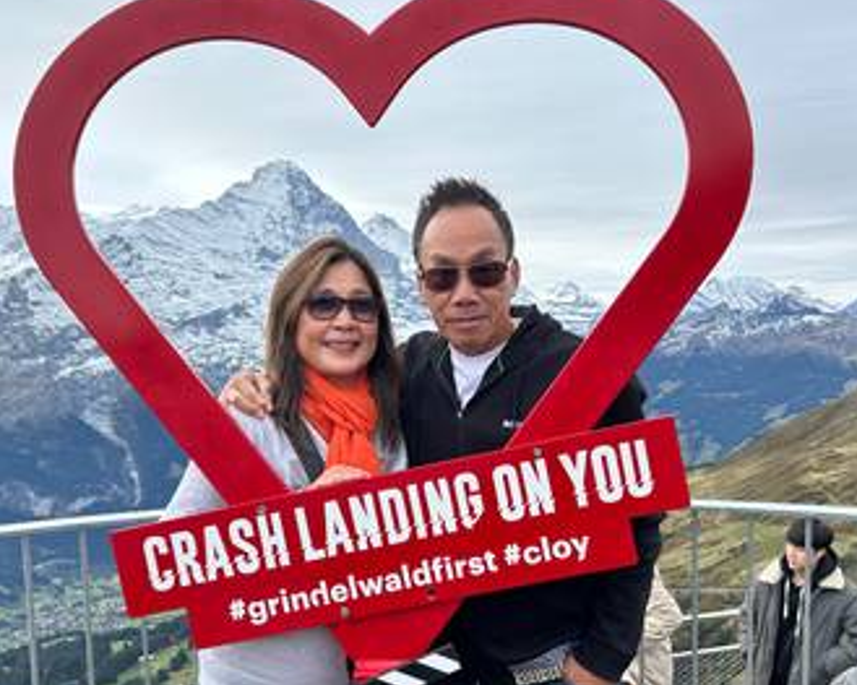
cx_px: 409
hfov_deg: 49.1
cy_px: 430
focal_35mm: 37
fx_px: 938
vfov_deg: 39.8
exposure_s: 1/2841
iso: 50
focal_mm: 5.7
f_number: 1.5
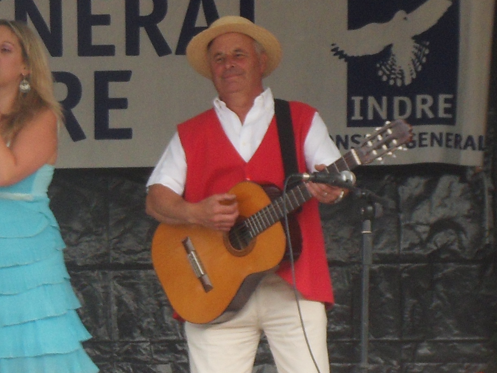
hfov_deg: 6.3
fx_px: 4479
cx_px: -46
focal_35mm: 312
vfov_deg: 4.8
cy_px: 289
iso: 100
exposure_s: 1/90
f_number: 5.5
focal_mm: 16.6
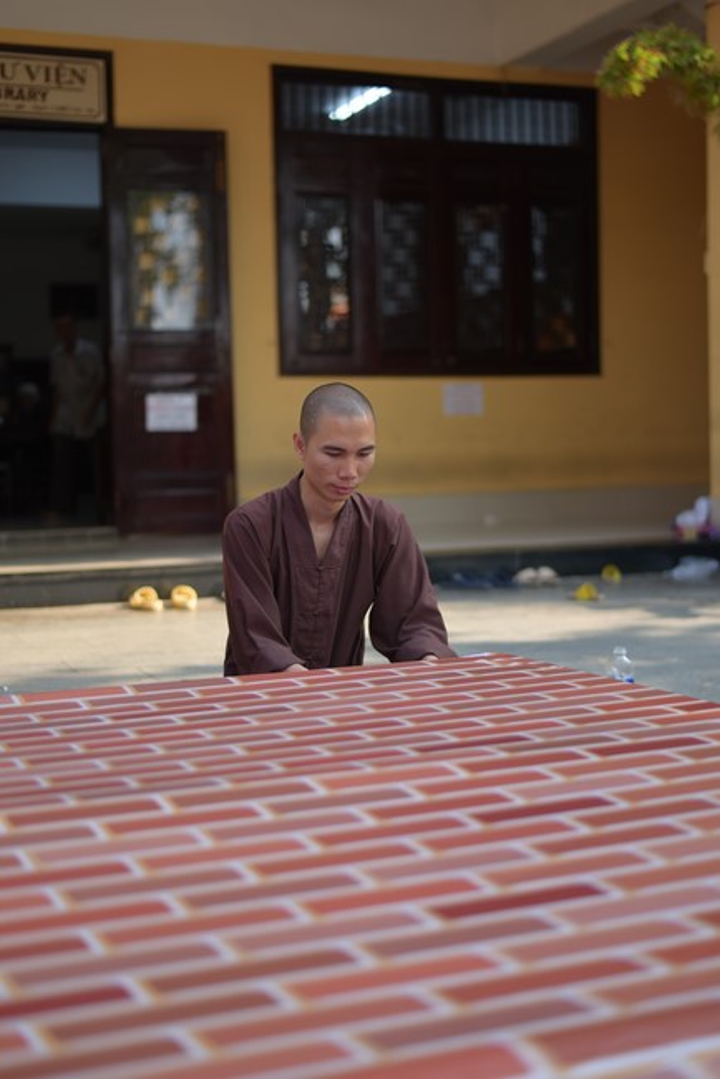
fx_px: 1498
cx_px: 360
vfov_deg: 39.6
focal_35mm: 50
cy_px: 540
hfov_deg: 27.0
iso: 100
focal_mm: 50
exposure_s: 1/500
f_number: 2
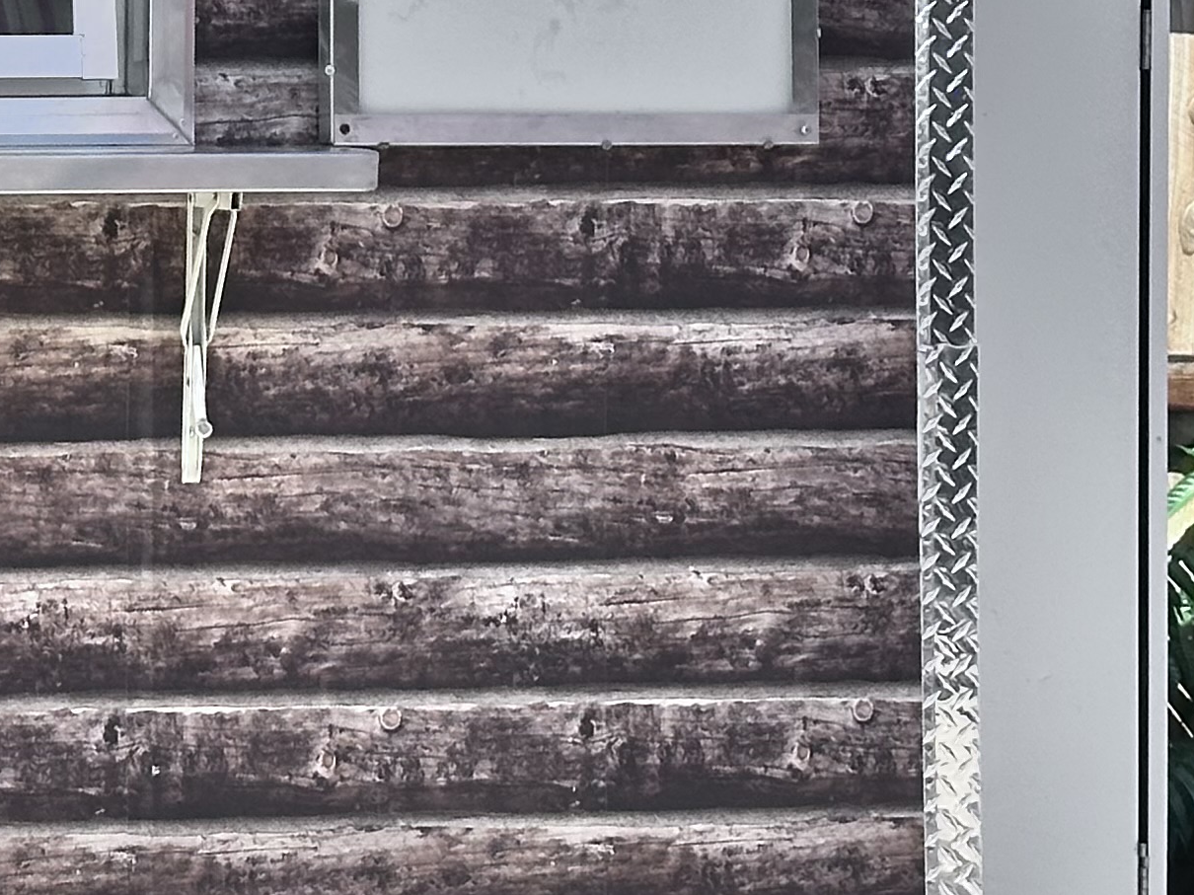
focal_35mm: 160
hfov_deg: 11.9
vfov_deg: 9.2
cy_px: 15
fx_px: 5518
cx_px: -483
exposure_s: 1/2532
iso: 64
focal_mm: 6.86
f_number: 1.78
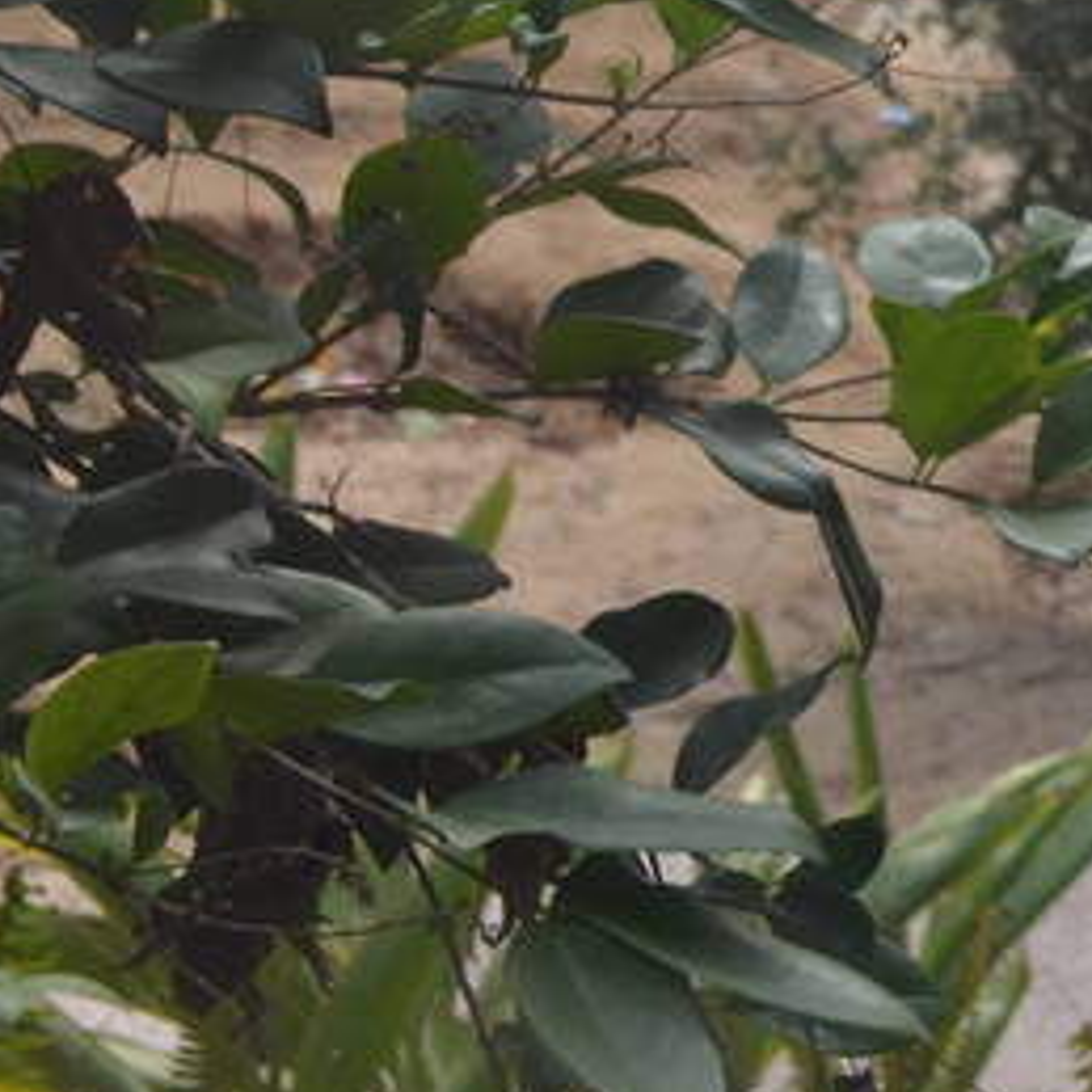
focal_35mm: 173
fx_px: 6174
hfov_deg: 9.2
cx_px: 2458
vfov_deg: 9.5
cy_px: -999
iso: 200
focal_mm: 22
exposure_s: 1/160
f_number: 6.3
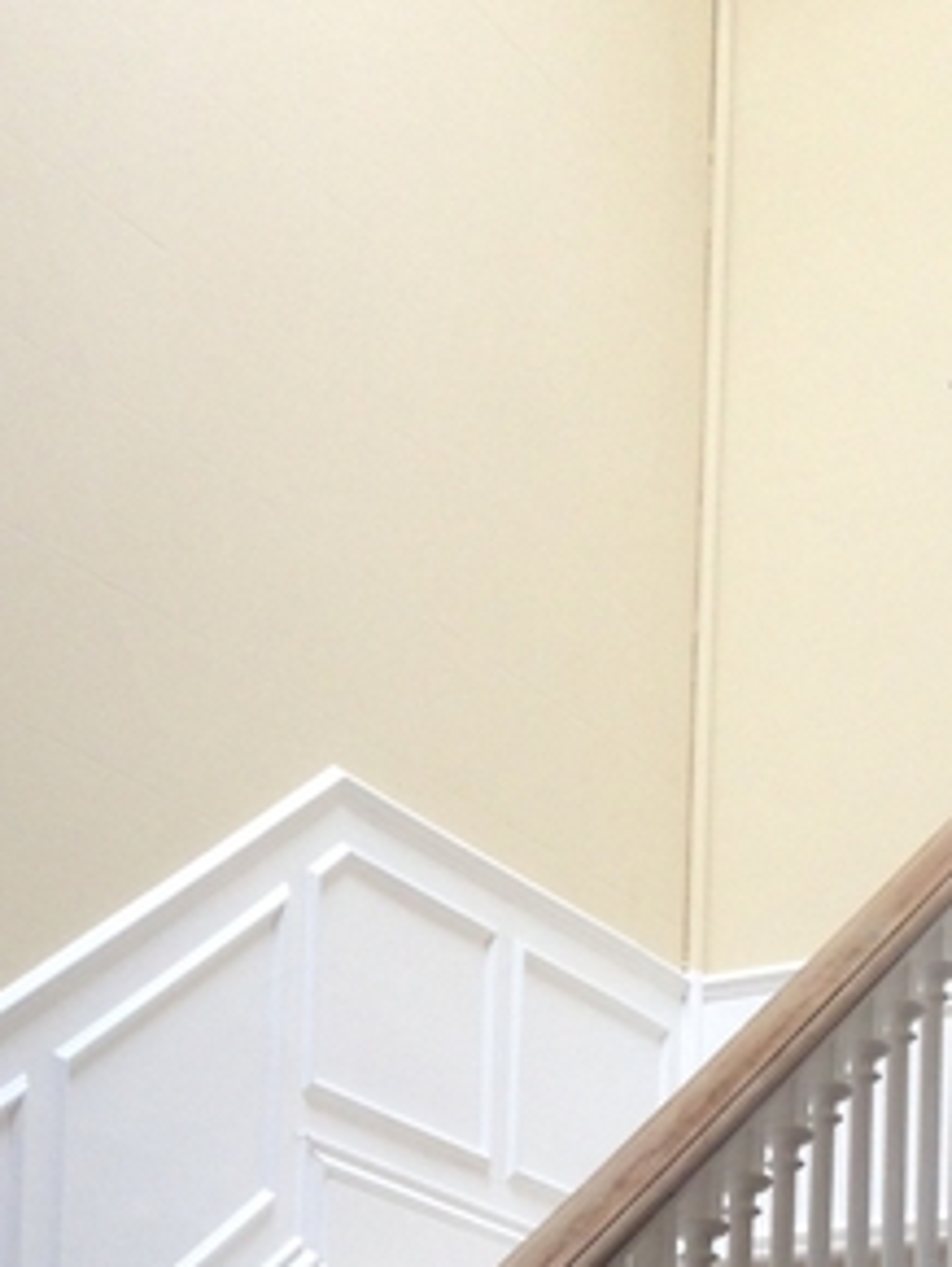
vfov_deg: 19.6
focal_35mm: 91
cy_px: 1708
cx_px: 61
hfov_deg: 16.0
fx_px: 3332
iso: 80
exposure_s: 1/20
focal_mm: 4.12
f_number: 2.4
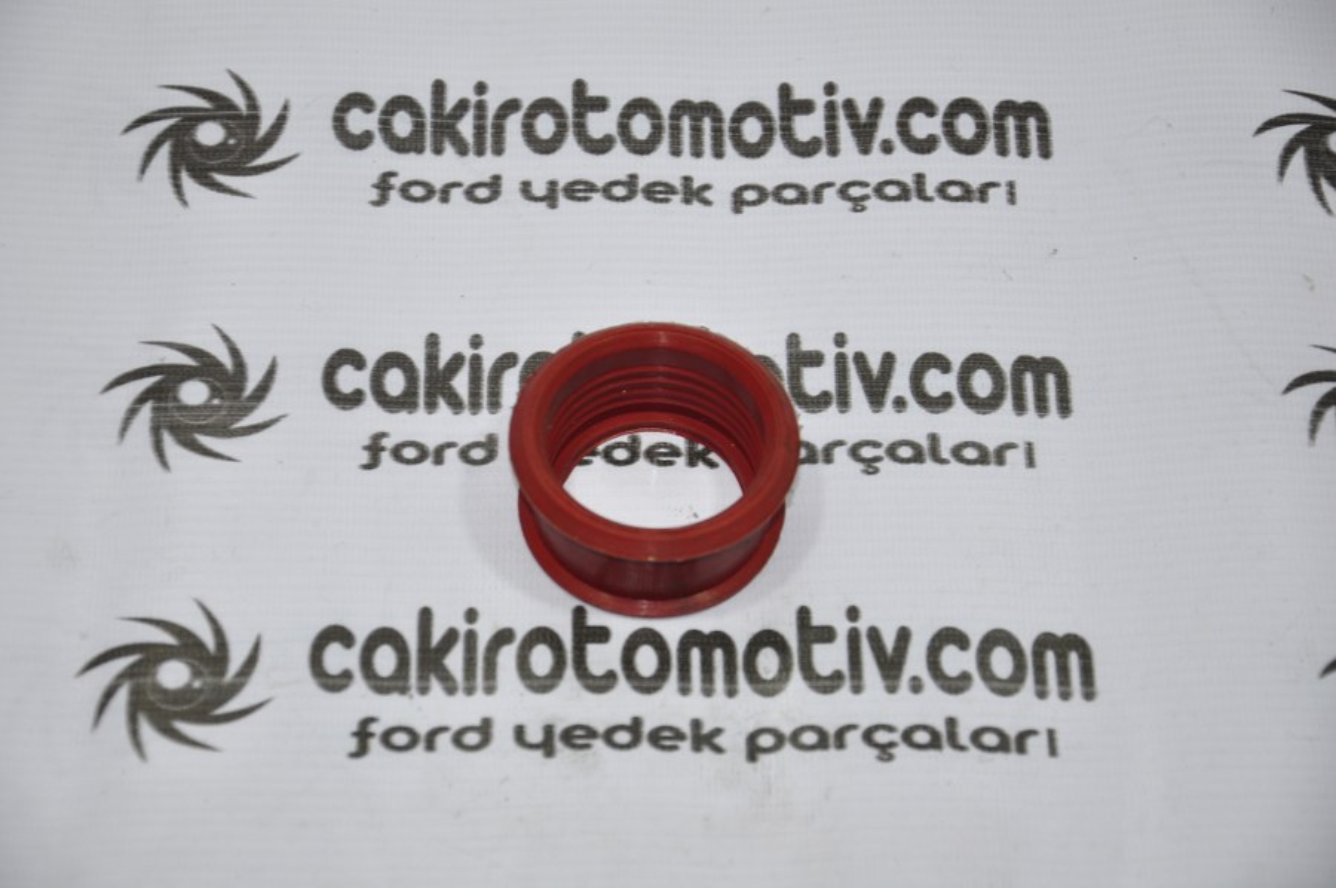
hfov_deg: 17.1
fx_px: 4448
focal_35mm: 120
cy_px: 444
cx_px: 668
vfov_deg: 11.4
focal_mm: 80
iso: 200
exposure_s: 1/40
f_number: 5.3
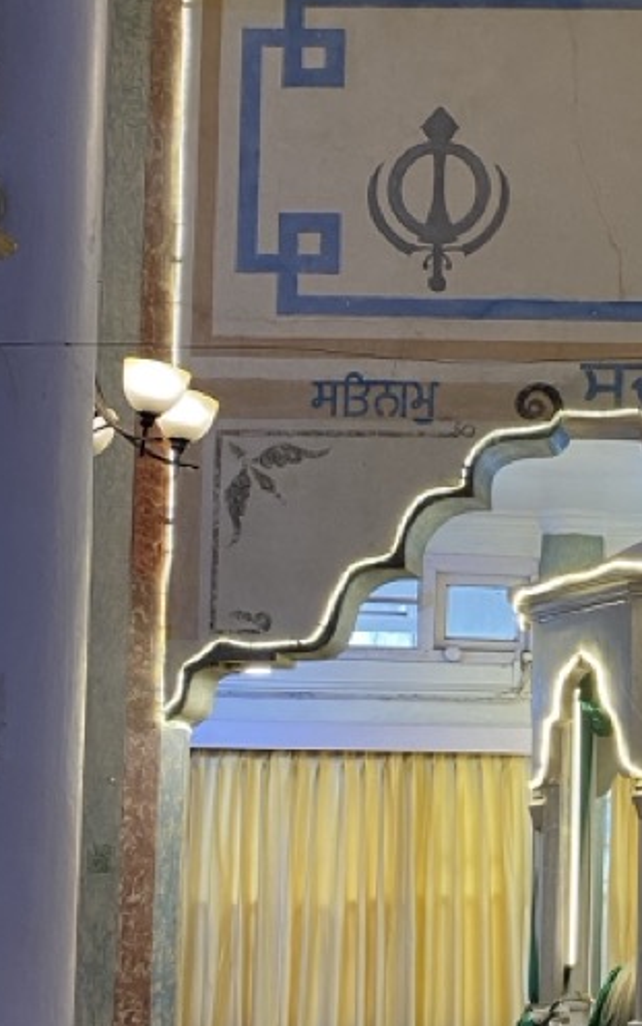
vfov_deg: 28.6
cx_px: 813
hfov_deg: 17.3
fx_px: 1986
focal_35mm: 71
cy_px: 739
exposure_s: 1/50
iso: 80
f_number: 1.8
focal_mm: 4.25
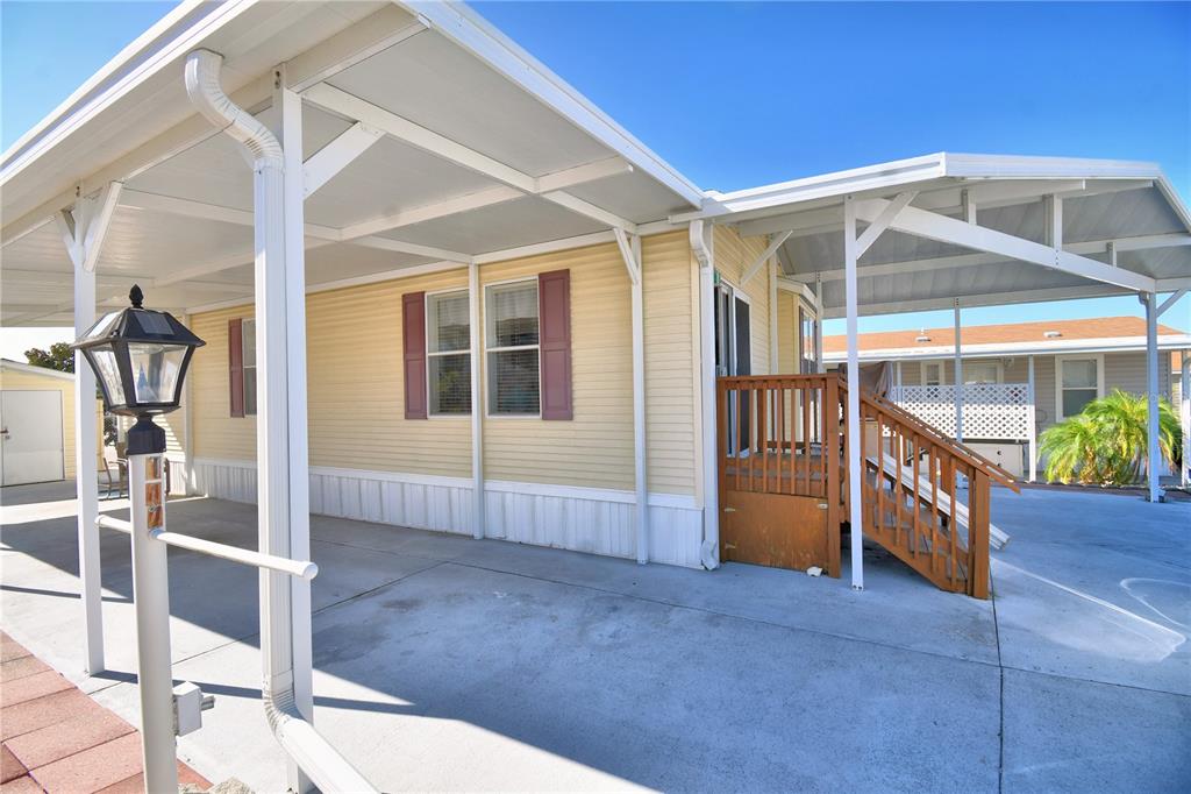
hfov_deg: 100.4
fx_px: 496
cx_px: 596
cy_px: 397
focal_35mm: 15
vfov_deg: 77.3
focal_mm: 10
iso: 125
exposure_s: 1/250
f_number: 8
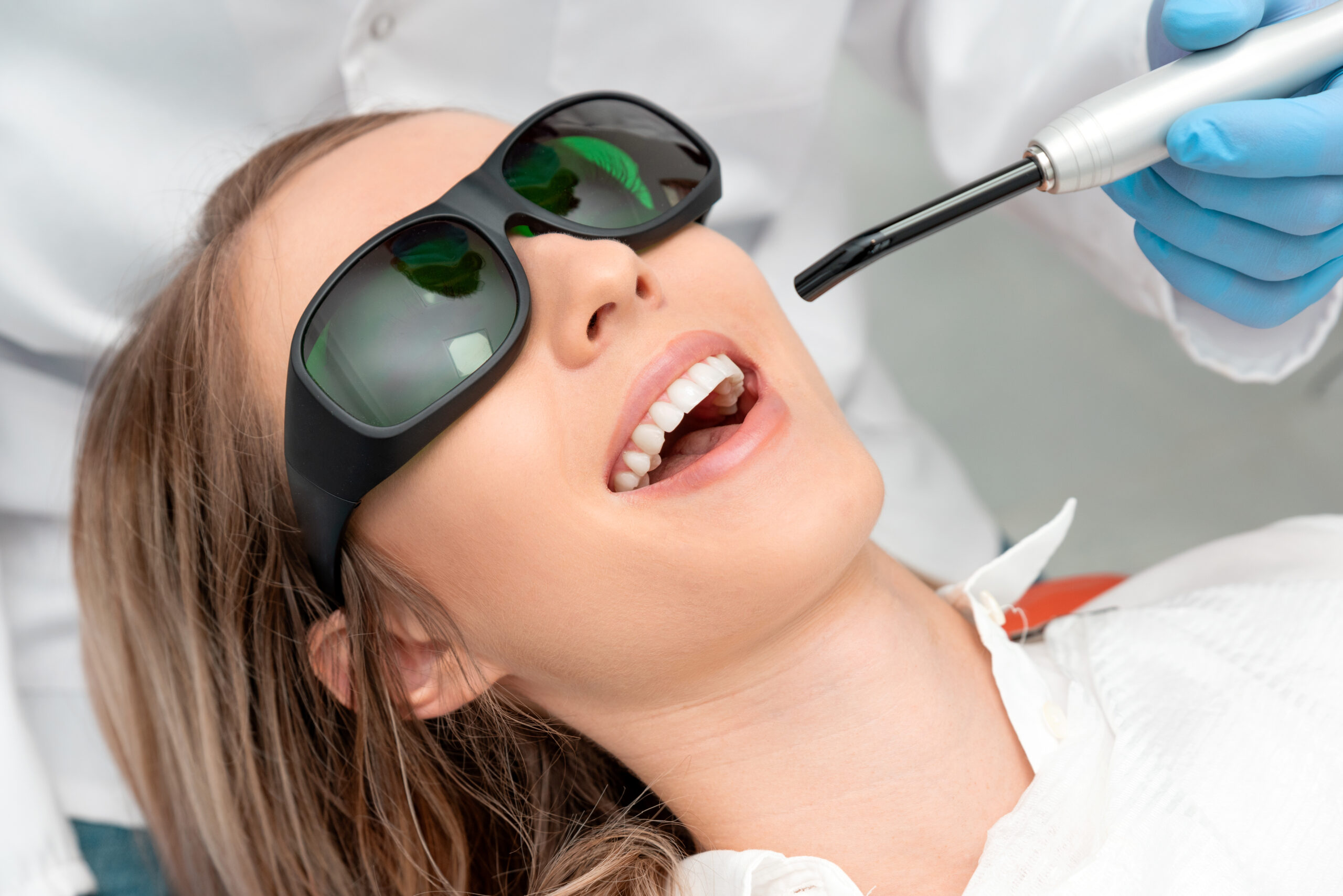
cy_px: 448
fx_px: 2612
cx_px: 672
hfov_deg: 28.8
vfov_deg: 19.5
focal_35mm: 70
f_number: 5.6
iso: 250
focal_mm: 70
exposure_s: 1/100
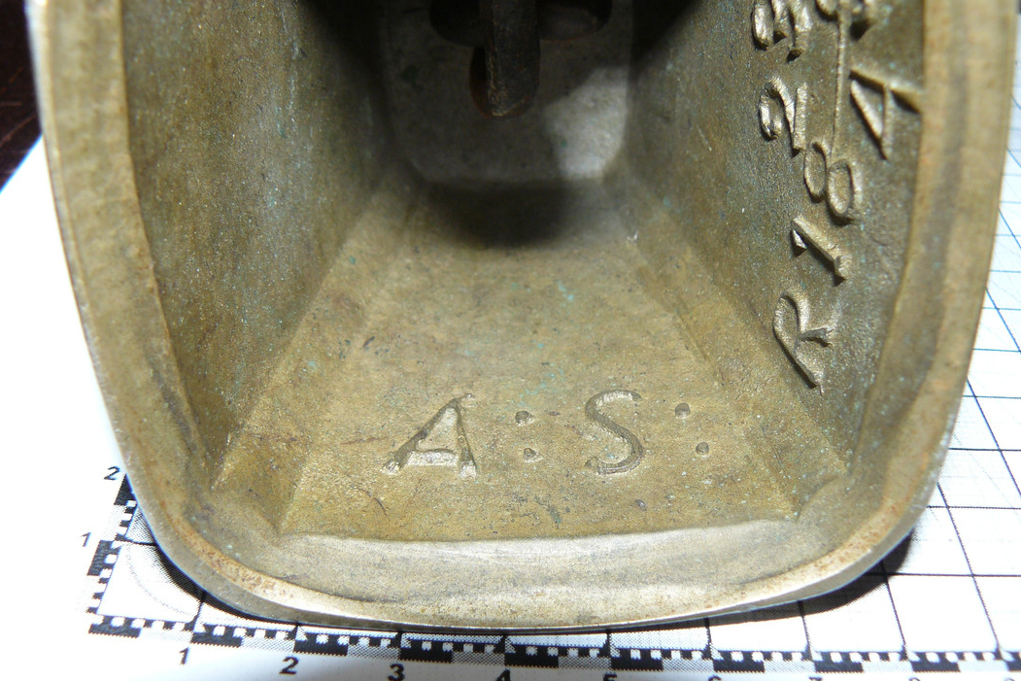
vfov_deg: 35.1
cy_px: 340
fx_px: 1078
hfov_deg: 50.7
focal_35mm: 38
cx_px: 508
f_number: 4
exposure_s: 1/30
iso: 100
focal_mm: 6
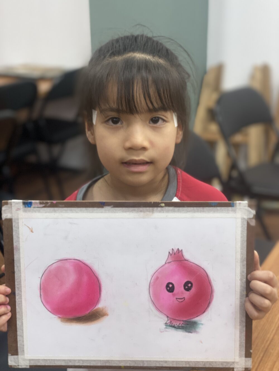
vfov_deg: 36.8
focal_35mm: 52
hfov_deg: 28.0
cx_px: 140
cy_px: 186
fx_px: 559
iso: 80
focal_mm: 6
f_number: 2
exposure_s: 1/100
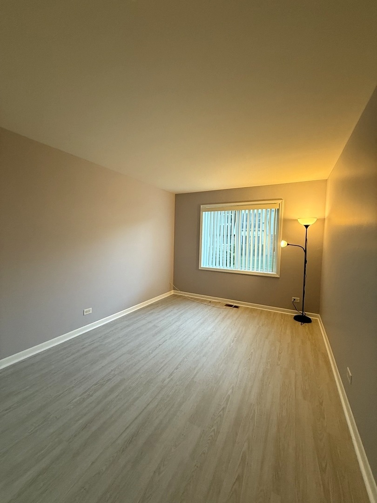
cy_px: 252
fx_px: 203
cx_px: 188
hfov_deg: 85.7
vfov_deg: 102.1
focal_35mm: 14
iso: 250
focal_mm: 2.22
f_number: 2.2
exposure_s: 1/60
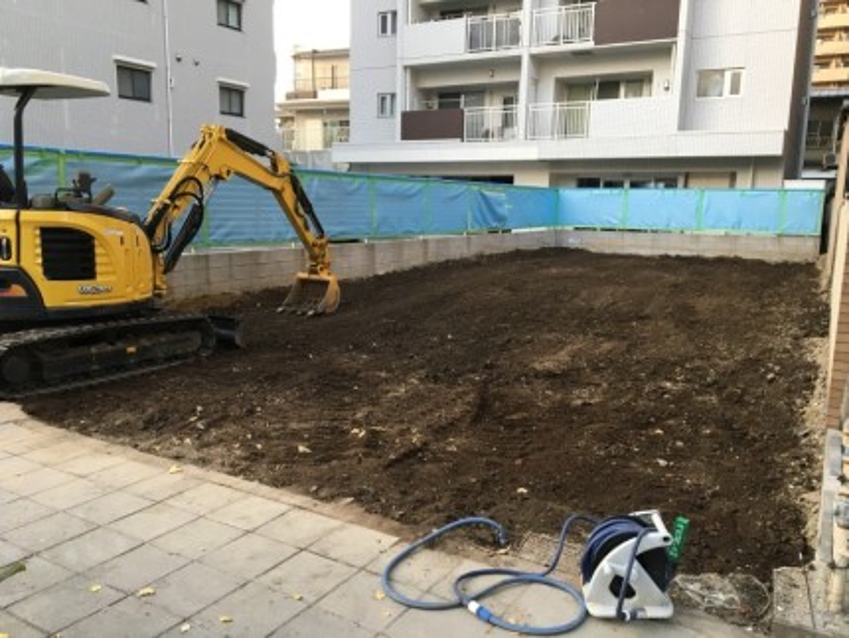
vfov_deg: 48.3
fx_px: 712
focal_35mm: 29
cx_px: 424
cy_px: 319
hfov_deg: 61.6
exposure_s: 1/30
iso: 32
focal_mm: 4.15
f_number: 2.2
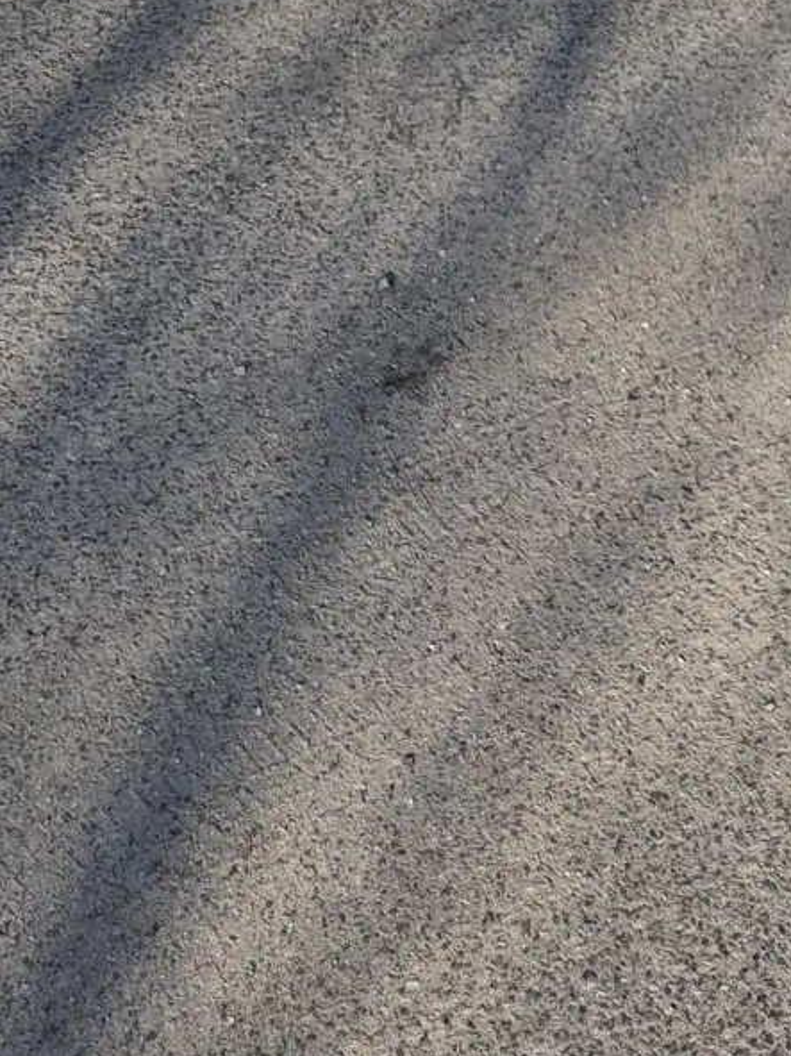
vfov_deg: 16.7
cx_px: 987
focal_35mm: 94
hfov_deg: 15.1
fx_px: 2865
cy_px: -938
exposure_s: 1/1160
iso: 25
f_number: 1.8
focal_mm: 5.4
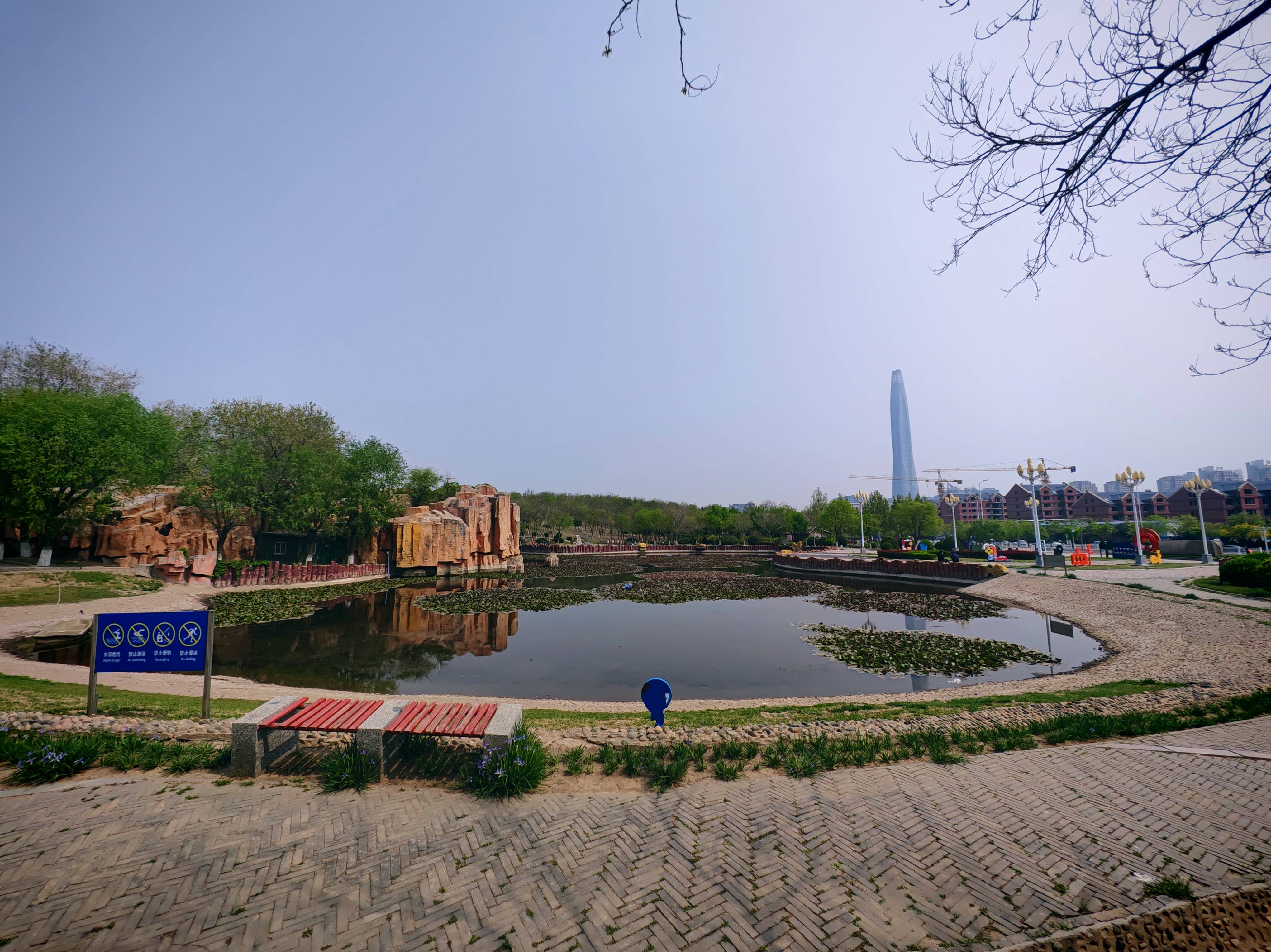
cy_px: 476
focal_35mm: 13
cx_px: 636
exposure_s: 1/787
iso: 50
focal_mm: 1.82
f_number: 2
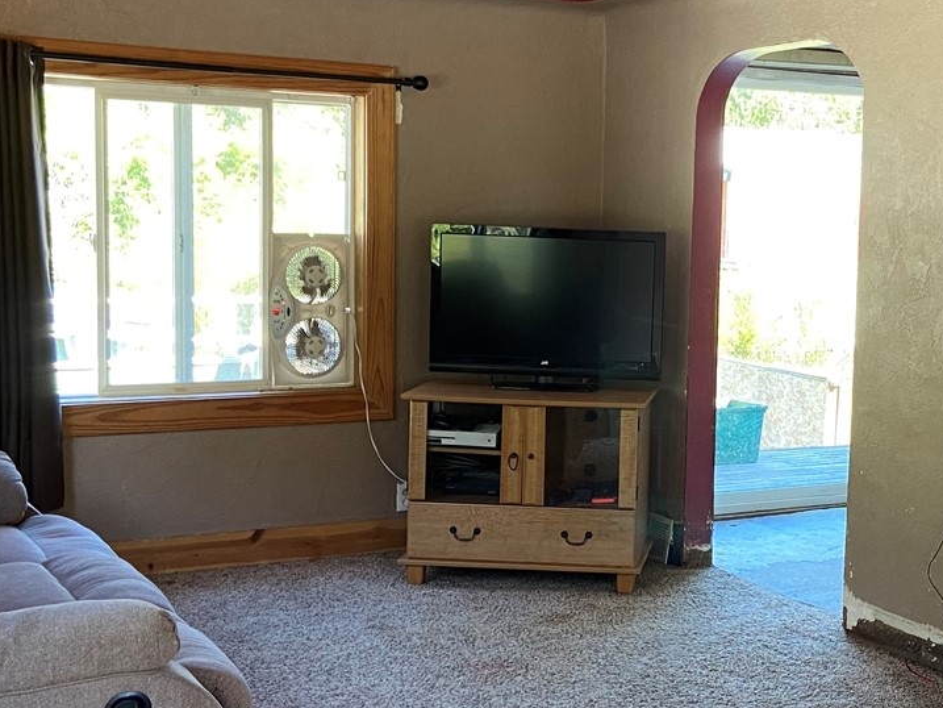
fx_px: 1580
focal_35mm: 58
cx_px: 730
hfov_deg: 32.5
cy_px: 362
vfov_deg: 25.2
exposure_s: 1/60
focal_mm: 4.25
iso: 100
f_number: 1.8
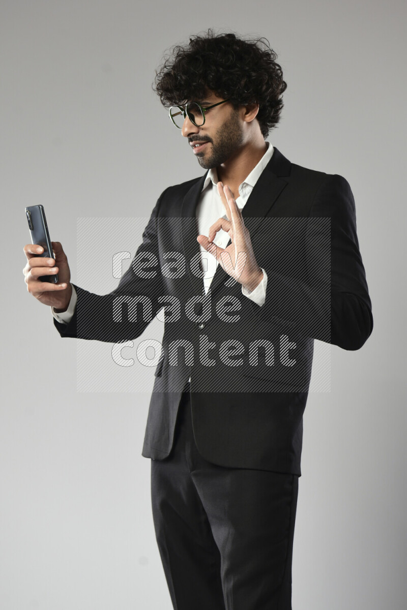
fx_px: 1051
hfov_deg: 21.9
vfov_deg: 32.4
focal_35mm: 62
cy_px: 305
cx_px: 204
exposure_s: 1/125
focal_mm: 62
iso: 400
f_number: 5.6
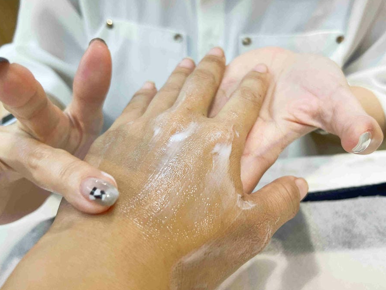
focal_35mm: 35
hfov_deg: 52.5
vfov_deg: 40.7
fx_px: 390
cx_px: 214
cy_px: 148
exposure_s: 1/142
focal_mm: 5.7
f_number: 1.5
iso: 32
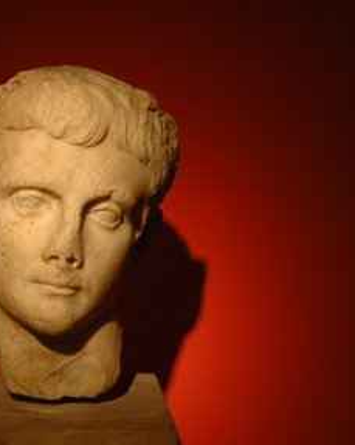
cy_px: 225
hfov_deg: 21.8
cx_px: 57
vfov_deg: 27.5
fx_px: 908
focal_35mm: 69
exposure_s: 1/25
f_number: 4.2
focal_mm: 32
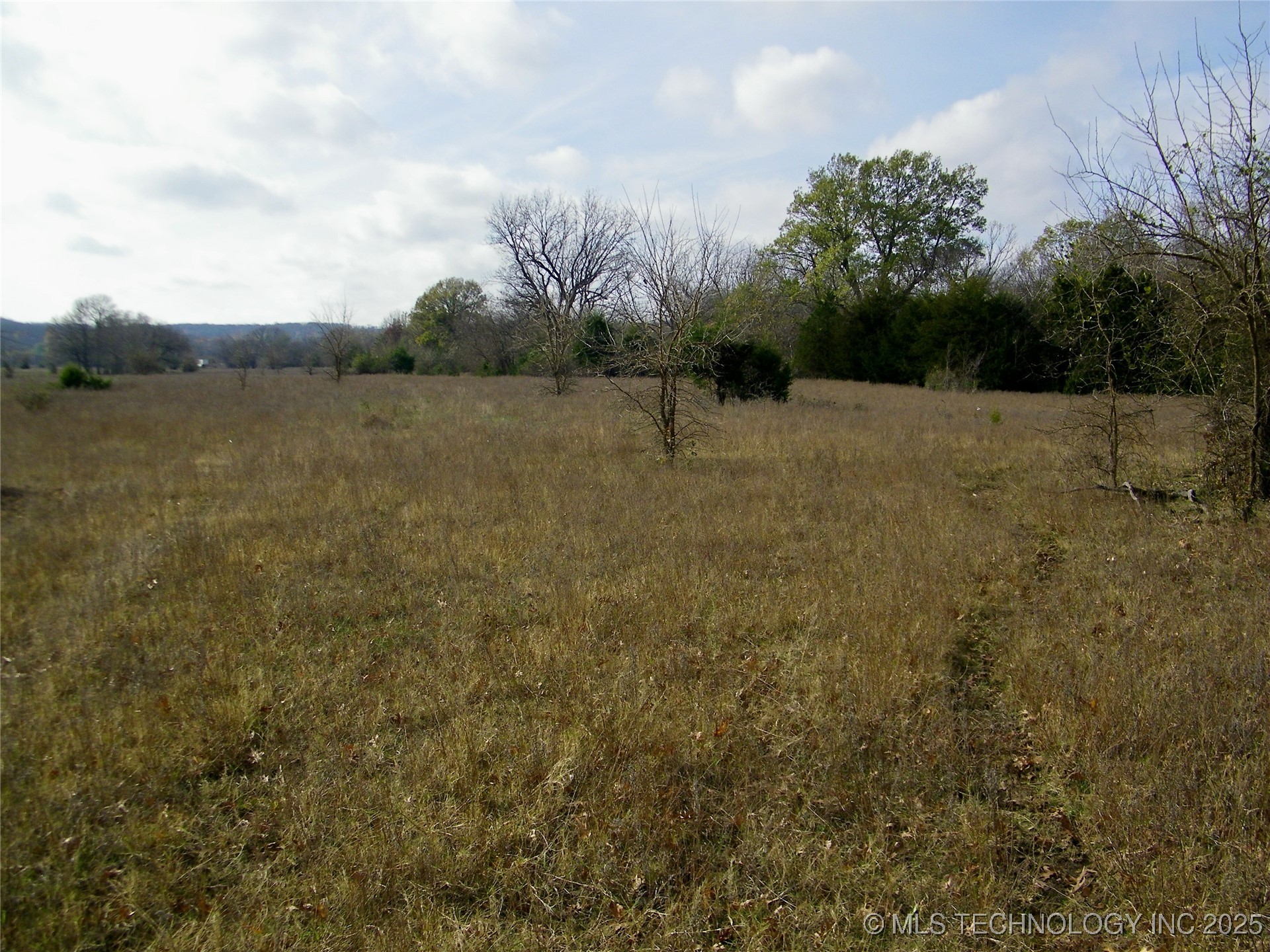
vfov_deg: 44.2
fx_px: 1174
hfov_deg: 56.8
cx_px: 635
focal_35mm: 32
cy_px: 476
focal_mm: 5.8
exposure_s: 1/250
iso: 80
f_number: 7.2
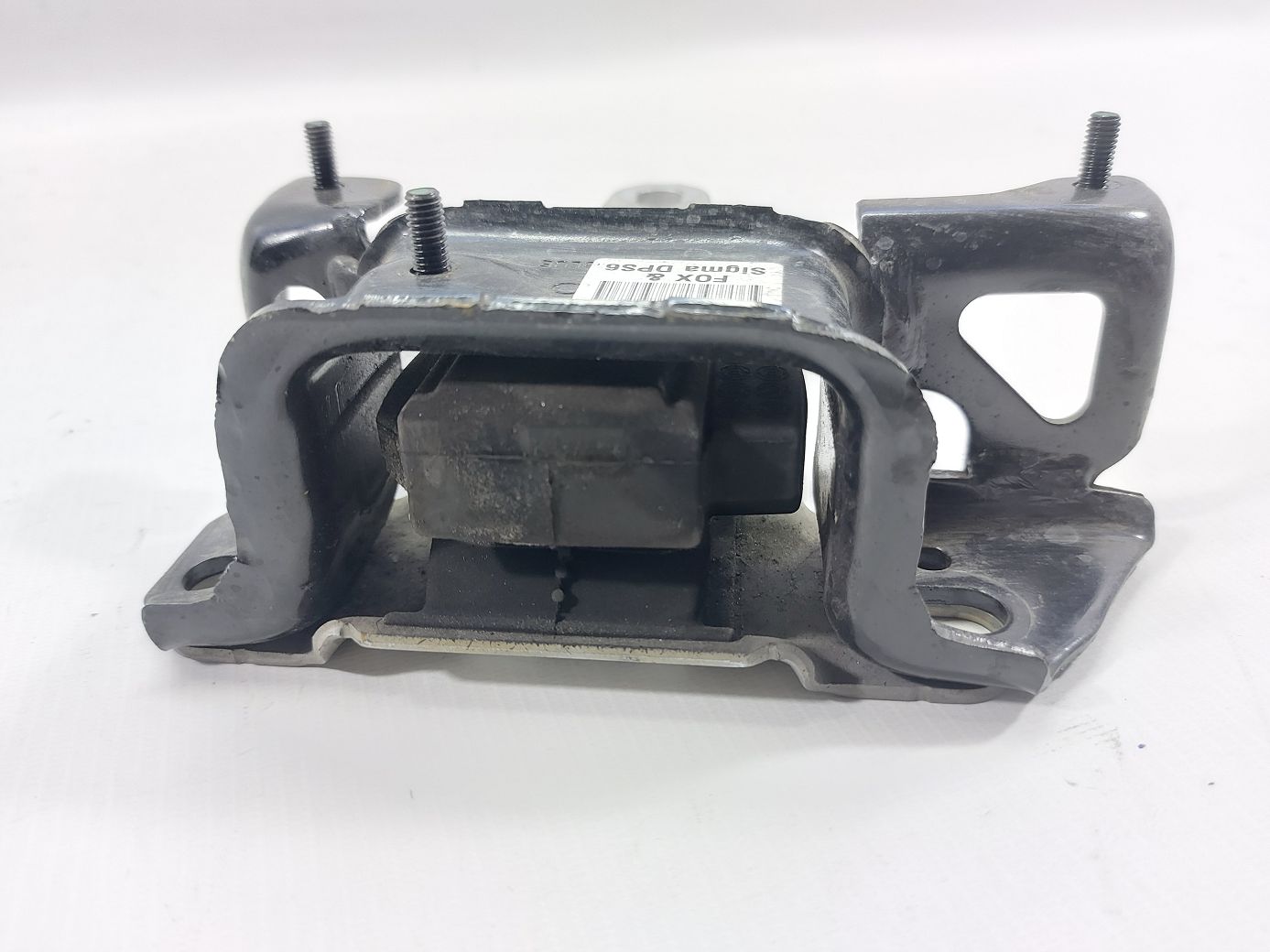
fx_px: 880
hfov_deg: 71.6
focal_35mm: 24
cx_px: 635
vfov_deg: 56.8
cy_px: 476
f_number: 1.8
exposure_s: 1/33
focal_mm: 5.23
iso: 200
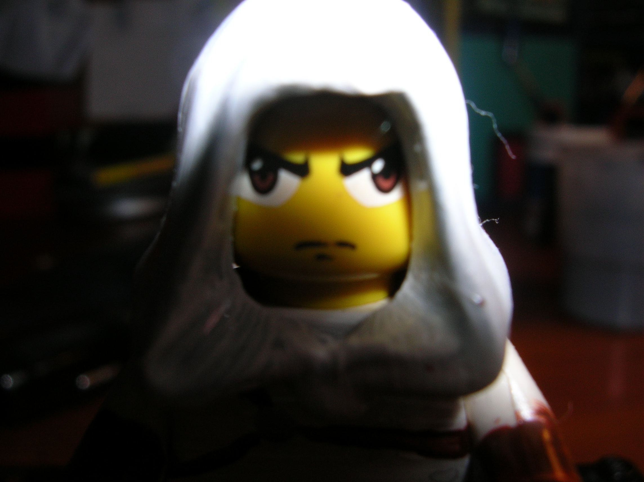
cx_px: 322
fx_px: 651
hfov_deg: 52.7
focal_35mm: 35
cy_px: 241
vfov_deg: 40.6
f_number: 5.6
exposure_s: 1/60.1
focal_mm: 5.8
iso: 50
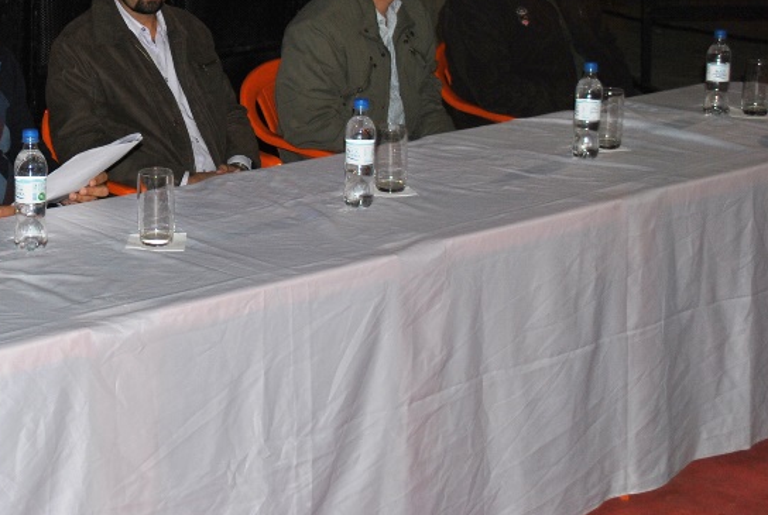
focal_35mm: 79
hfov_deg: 24.9
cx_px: 92
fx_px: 1689
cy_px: 52
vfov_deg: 17.1
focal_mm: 28
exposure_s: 1/60
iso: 200
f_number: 4.5
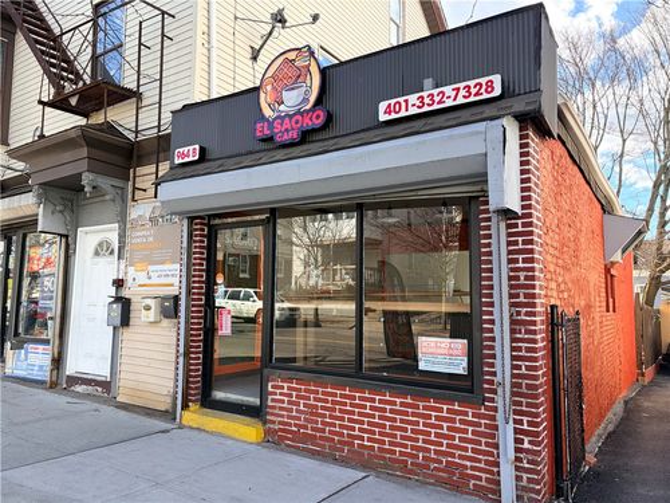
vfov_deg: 53.1
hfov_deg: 67.3
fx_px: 503
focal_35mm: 26
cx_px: 335
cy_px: 252
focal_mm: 5.96
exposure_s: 1/830
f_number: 1.6
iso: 64
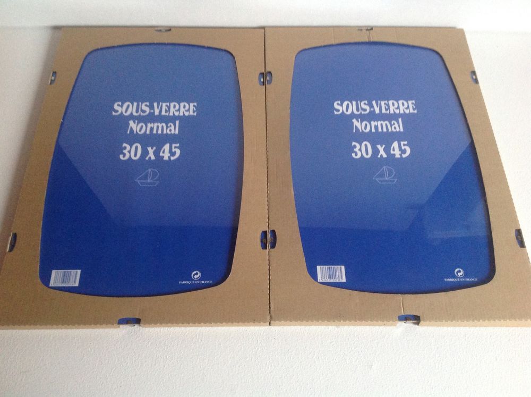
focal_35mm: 35
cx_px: 266
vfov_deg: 40.6
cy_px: 198
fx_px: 536
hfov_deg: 52.7
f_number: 2.4
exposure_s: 1/15
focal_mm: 4.28
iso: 320
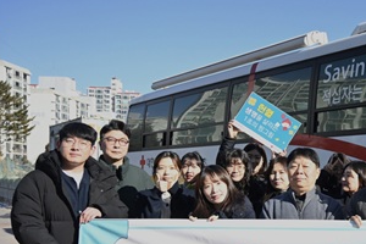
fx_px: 529
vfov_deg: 25.7
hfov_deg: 34.6
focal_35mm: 52
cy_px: 182
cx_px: 368
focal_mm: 24
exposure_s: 1/8000
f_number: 4
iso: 1250
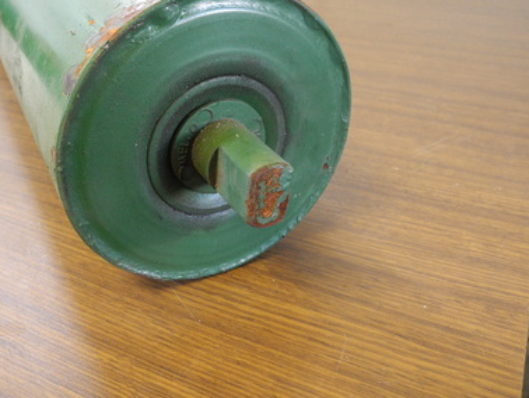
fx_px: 566
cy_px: 176
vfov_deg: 38.7
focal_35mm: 37
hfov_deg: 49.8
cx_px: 213
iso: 393
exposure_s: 1/30
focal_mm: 6
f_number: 2.8
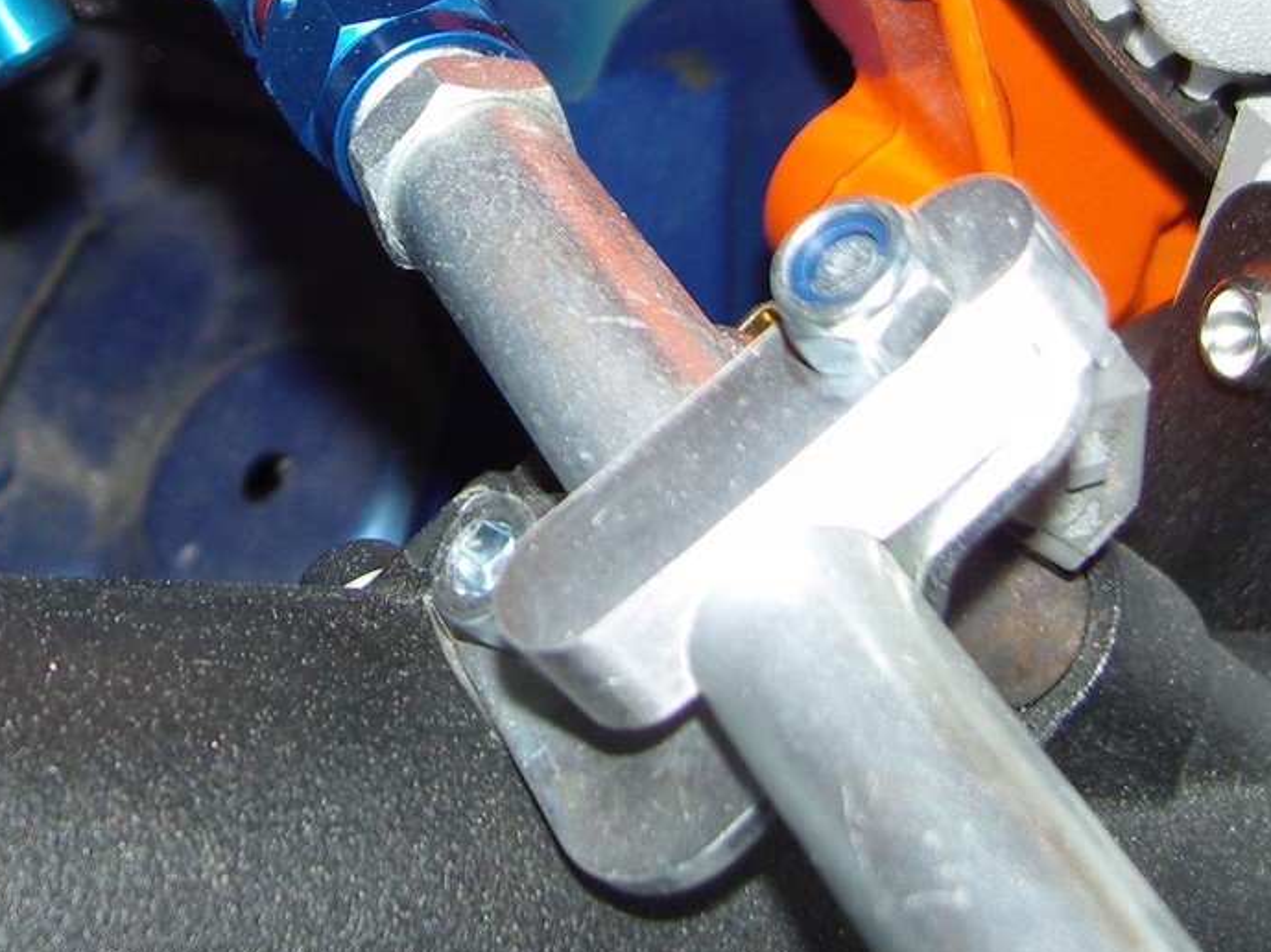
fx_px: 2899
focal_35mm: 79
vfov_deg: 18.1
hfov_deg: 24.6
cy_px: -26
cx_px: 450
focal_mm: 7.3
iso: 100
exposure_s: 1/40
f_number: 2.8
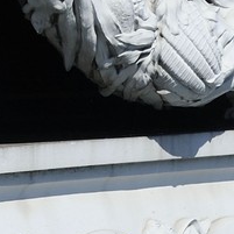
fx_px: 5262
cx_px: -134
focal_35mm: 688
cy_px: -368
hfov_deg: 2.5
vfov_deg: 2.5
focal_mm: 102
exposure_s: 1/400
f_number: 10
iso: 200
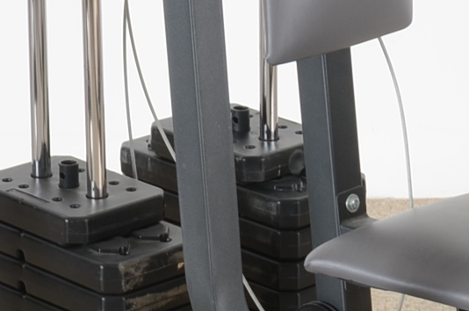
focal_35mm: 180
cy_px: 200
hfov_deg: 11.4
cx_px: 234
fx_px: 2341
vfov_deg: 7.6
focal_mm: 26
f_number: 11
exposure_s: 1/80
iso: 125
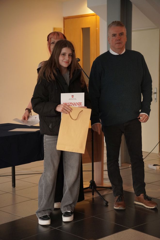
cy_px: 120
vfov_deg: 27.0
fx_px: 500
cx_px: 80
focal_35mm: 75
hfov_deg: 18.2
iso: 2000
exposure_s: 1/125
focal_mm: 50
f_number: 3.5
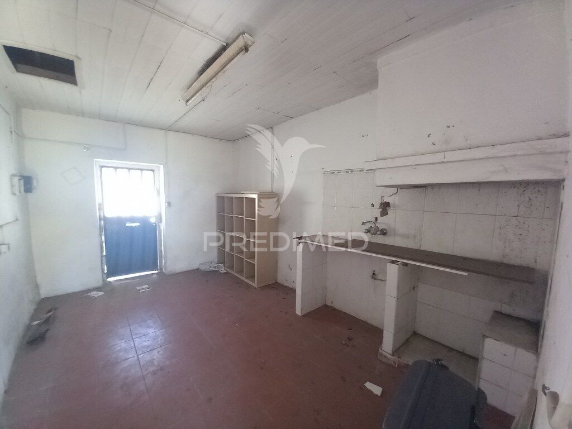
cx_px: 286
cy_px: 214
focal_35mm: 13
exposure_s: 1/33.3
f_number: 2.2
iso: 200
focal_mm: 1.13
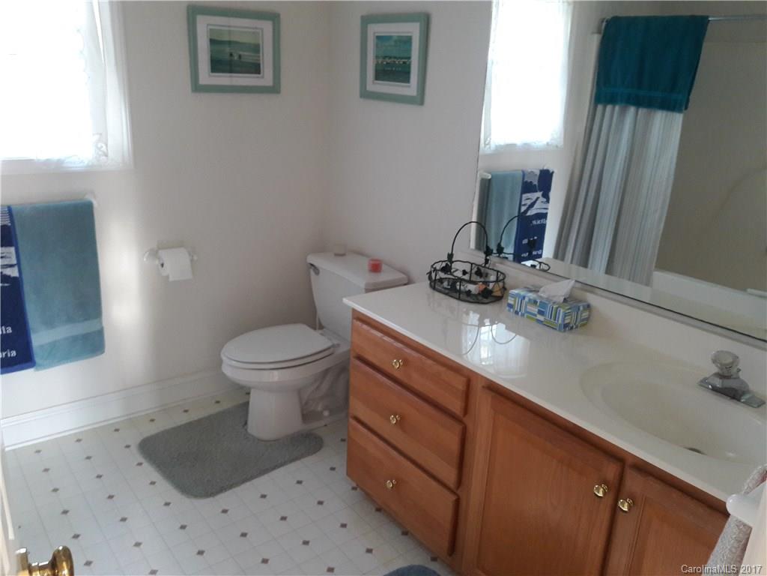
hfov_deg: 63.4
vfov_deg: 49.7
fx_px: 620
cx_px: 384
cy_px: 288
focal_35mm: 28
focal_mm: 3.7
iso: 200
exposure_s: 1/24
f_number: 1.9
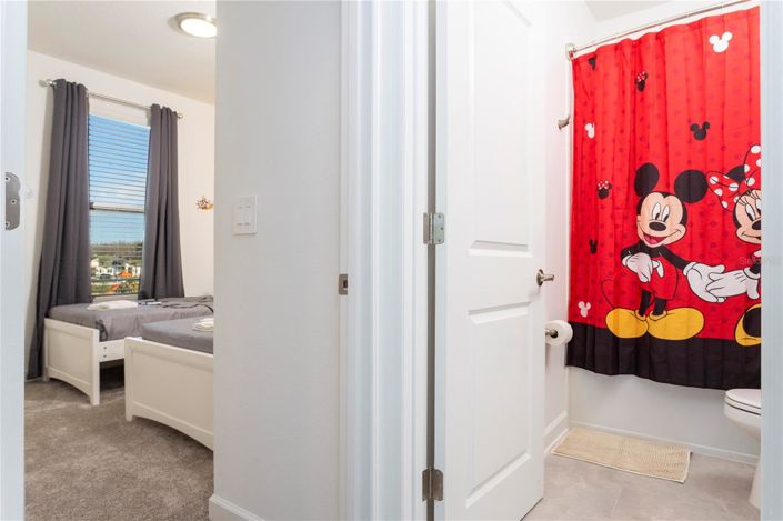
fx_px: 478
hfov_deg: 78.6
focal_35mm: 22
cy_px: 260
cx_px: 392
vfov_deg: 57.2
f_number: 22
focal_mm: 22
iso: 1000
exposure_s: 1/125
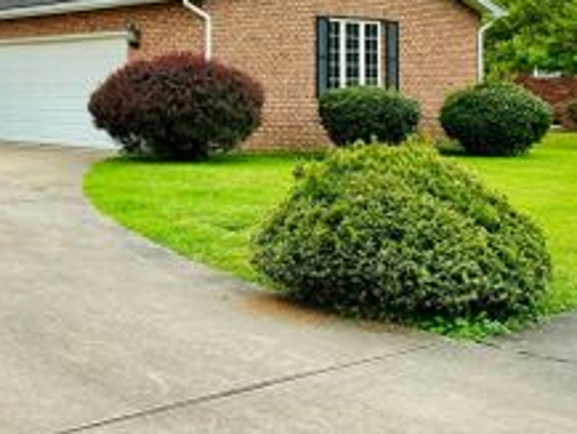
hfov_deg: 29.4
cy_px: 65
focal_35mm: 60
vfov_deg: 23.9
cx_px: -40
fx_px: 1001
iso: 50
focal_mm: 5.96
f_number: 1.6
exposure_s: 1/1263
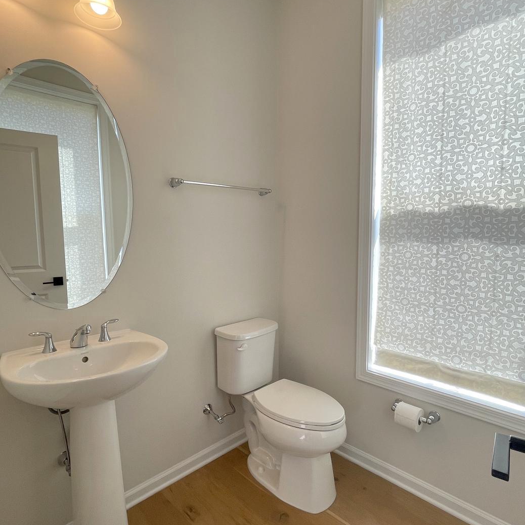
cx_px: 251
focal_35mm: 17
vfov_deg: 84.0
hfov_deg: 83.9
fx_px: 292
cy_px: 268
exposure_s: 1/122
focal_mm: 1.54
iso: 40
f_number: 2.4
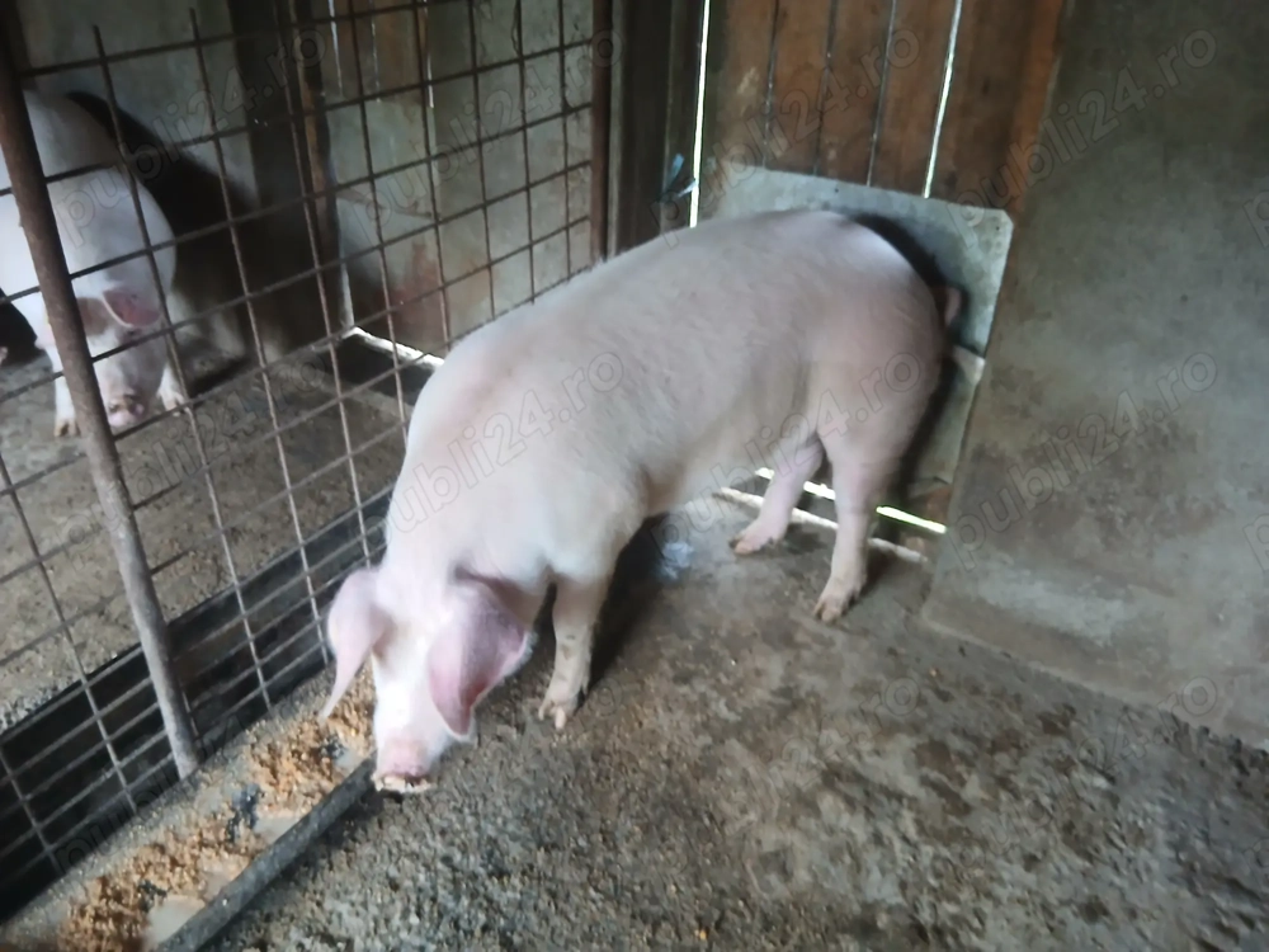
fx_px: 953
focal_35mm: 26
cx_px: 634
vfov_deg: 53.1
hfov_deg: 67.3
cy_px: 476
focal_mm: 3.98
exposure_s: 1/25
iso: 320
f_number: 1.8
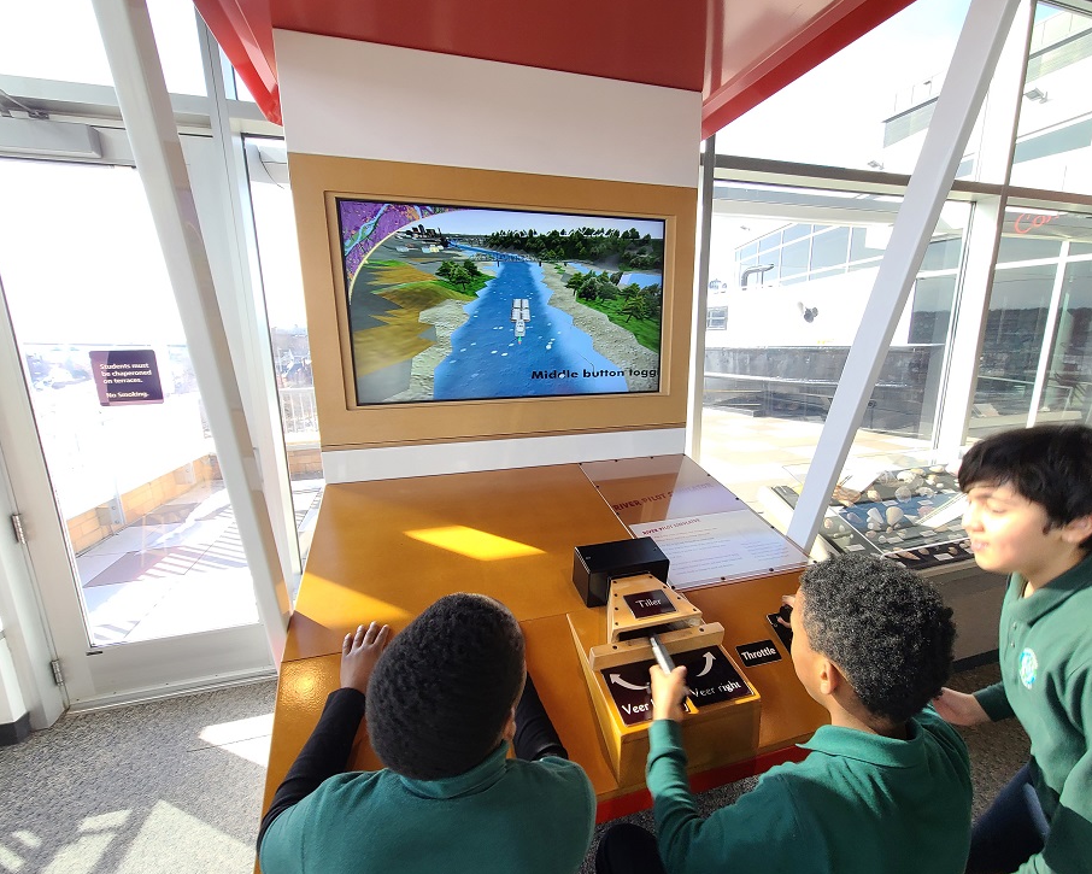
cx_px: 562
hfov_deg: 100.7
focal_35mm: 14
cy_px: 444
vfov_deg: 88.0
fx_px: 453
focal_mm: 2.2
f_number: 2.2
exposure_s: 1/60
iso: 64
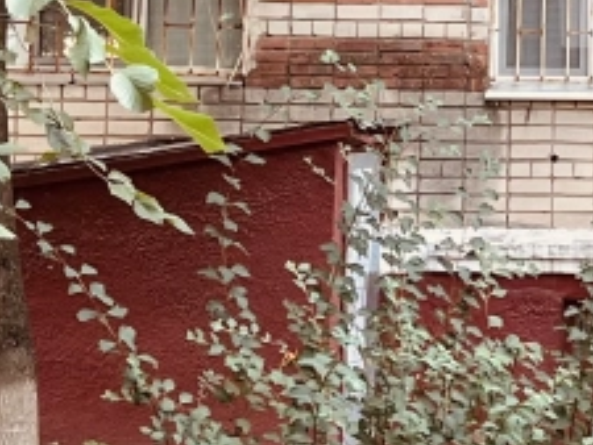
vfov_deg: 10.1
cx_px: 849
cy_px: -22
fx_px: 2485
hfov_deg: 13.0
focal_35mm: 145
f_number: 1.6
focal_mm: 5.1
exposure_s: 1/122
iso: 100
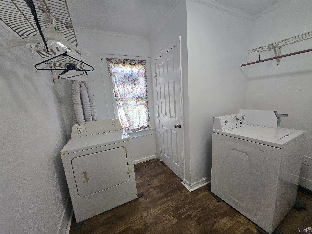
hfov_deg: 106.2
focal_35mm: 13
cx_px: 156
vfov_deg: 89.9
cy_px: 117
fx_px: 117
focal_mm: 1.7
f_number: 2.2
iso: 80
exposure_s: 1/60
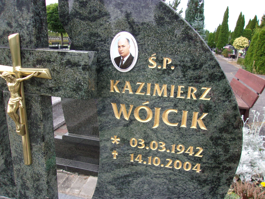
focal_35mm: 27
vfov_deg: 51.4
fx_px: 207
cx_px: 132
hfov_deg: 65.3
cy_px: 100
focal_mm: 4.9
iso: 80
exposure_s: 1/210
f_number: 3
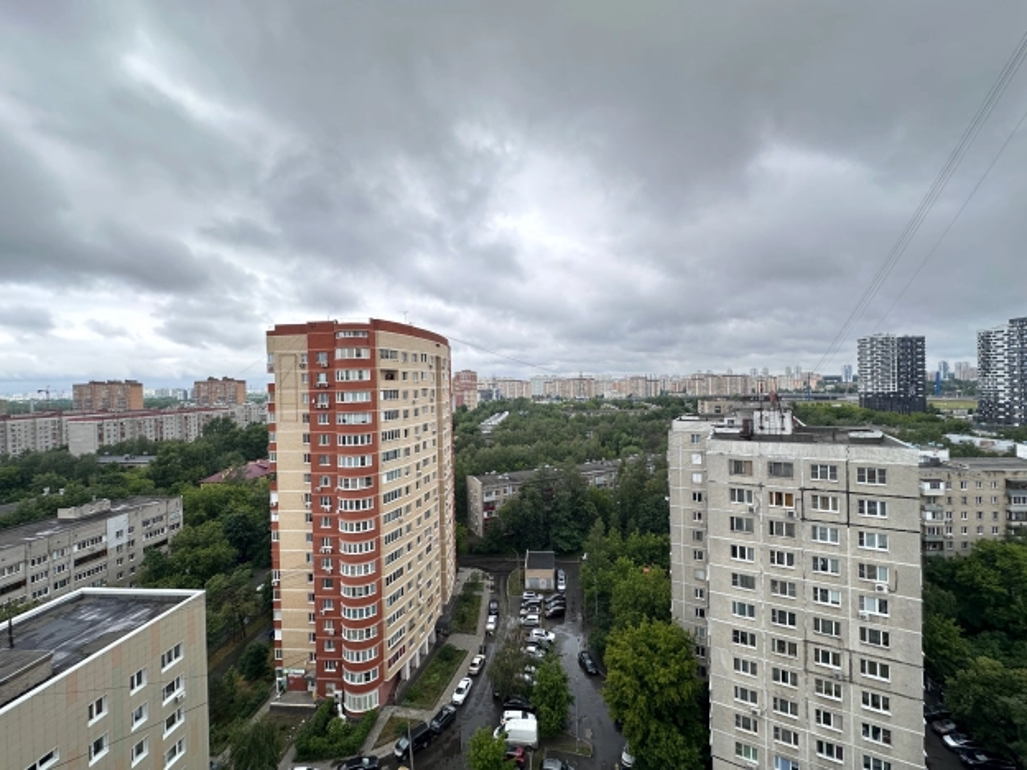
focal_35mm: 14
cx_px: 514
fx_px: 415
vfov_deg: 85.7
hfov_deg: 102.1
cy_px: 385
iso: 40
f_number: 2.2
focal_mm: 2.22
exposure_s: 1/502
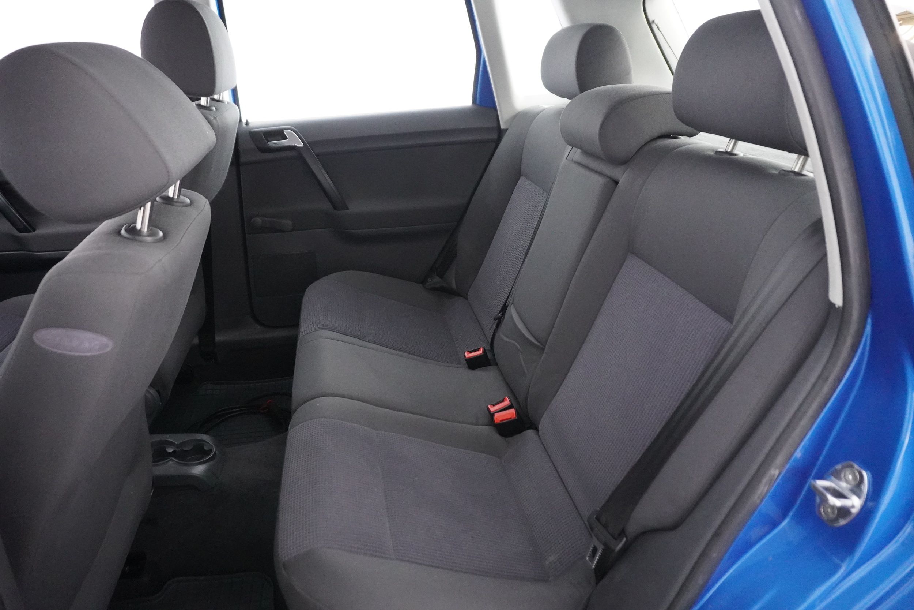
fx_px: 609
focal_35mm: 24
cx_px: 457
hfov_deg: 73.7
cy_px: 305
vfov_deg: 53.1
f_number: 3.5
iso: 6400
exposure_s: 1/50
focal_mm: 16
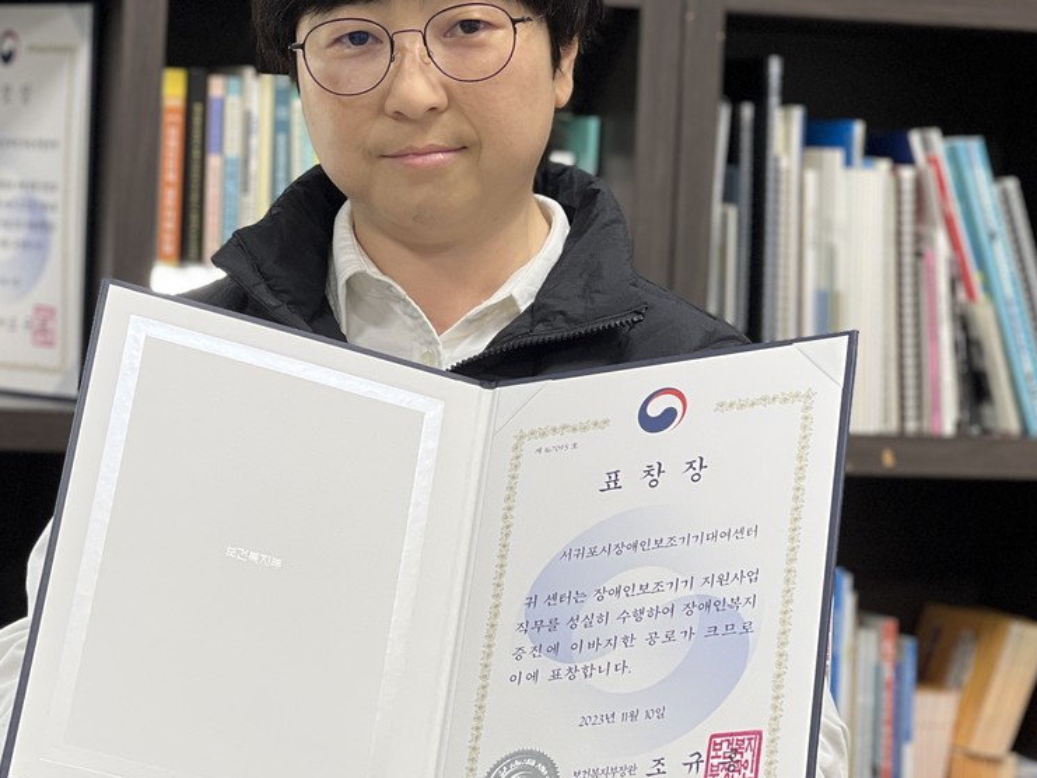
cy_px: 291
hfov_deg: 14.8
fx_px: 3985
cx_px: 435
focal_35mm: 133
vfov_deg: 11.1
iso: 125
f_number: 2.8
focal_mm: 9
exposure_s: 1/40
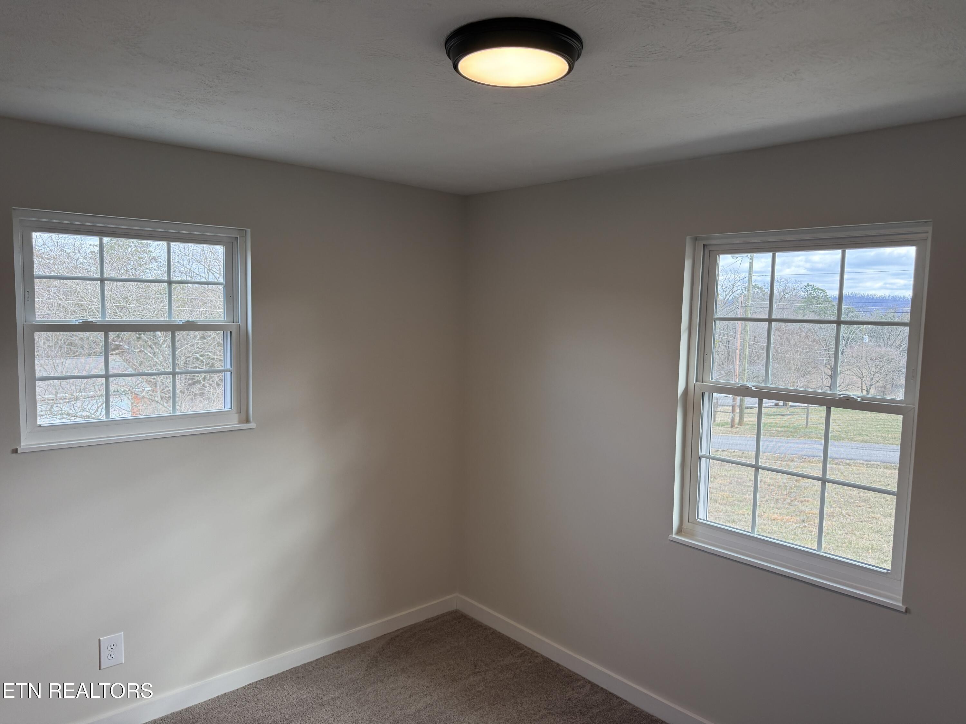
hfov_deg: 71.6
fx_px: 670
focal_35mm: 24
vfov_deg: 56.8
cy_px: 362
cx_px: 483
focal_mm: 6.76
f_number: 1.78
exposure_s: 1/240
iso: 125
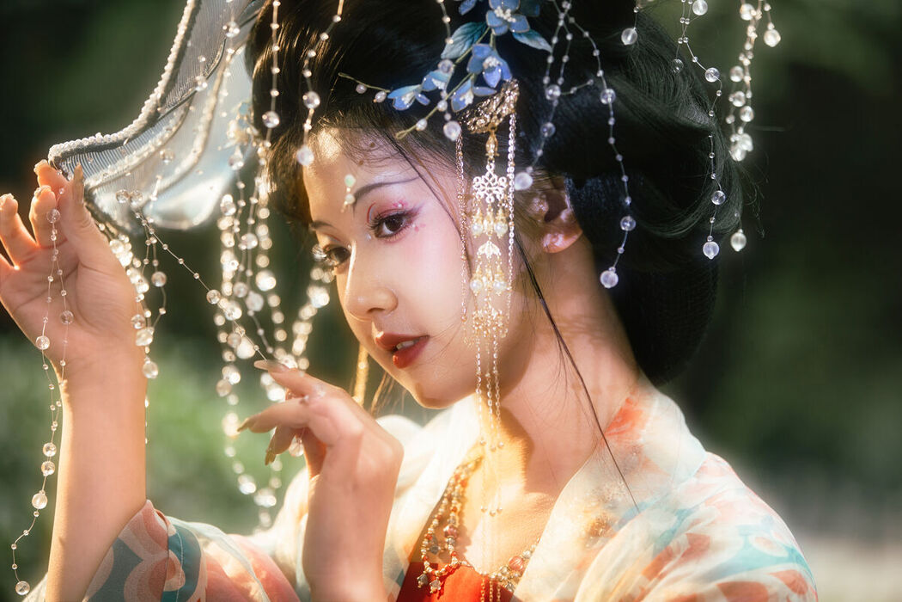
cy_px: 301
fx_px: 3382
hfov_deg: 15.2
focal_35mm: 135
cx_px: 451
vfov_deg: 10.2
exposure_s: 1/320
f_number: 2.8
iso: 320
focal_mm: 135
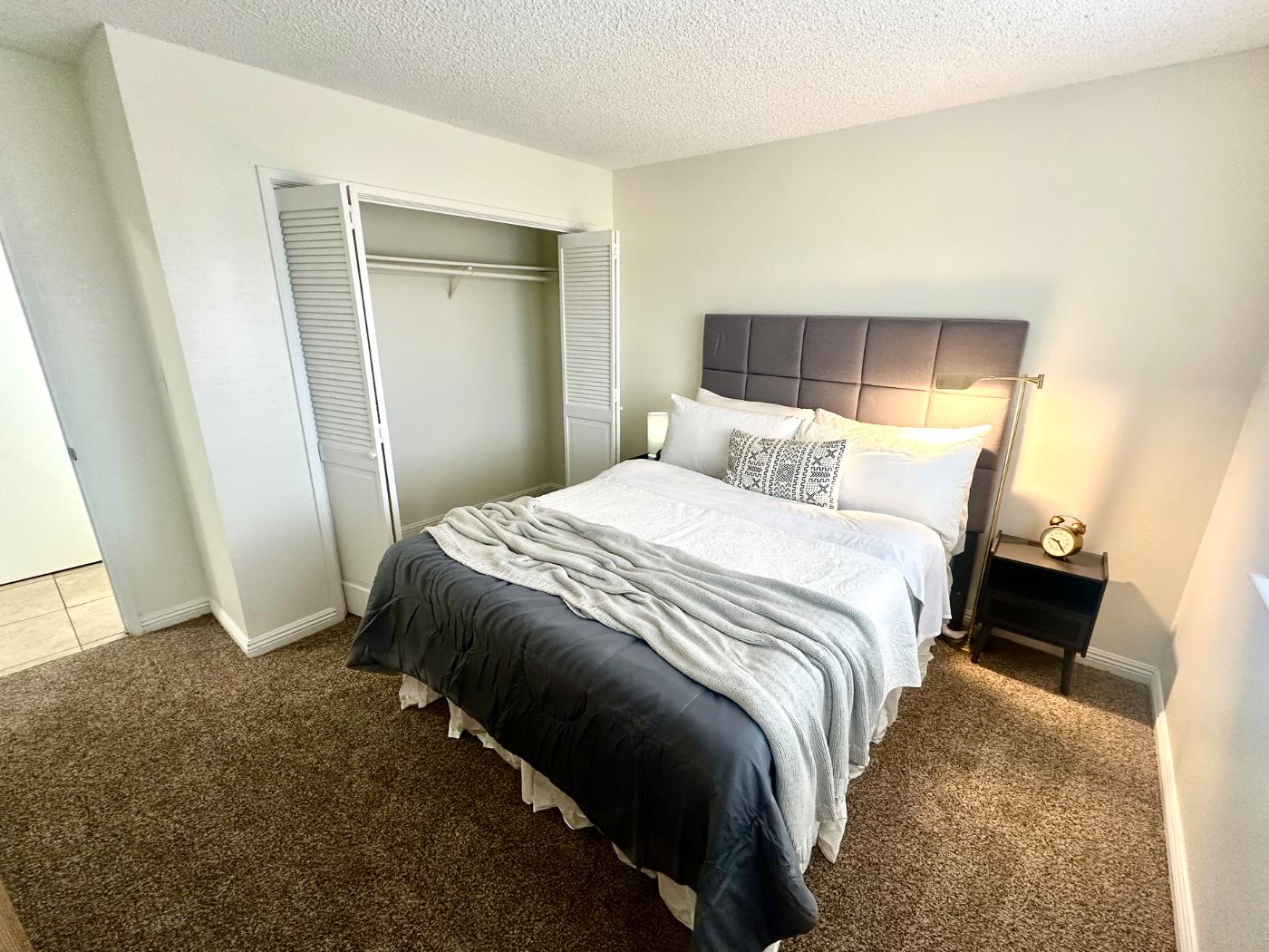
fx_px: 550
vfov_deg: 81.7
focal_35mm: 15
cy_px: 484
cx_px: 664
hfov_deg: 98.1
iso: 200
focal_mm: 2.22
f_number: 2.2
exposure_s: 1/60
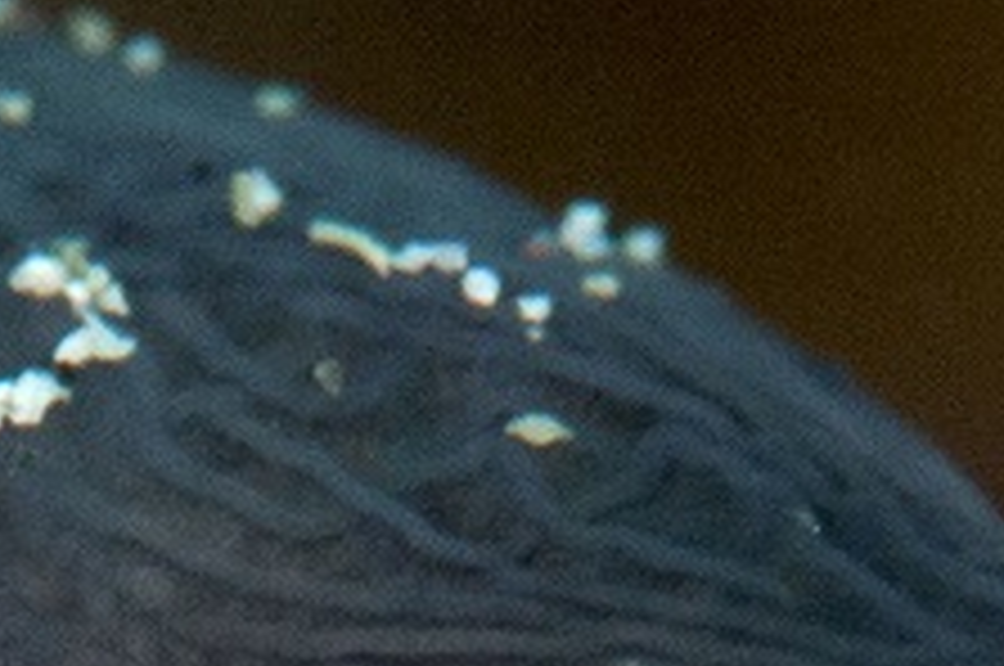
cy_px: 1827
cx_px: 531
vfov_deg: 1.3
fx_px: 29501
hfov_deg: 1.9
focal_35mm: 1059
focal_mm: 105
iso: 1600
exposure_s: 1/200
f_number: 18
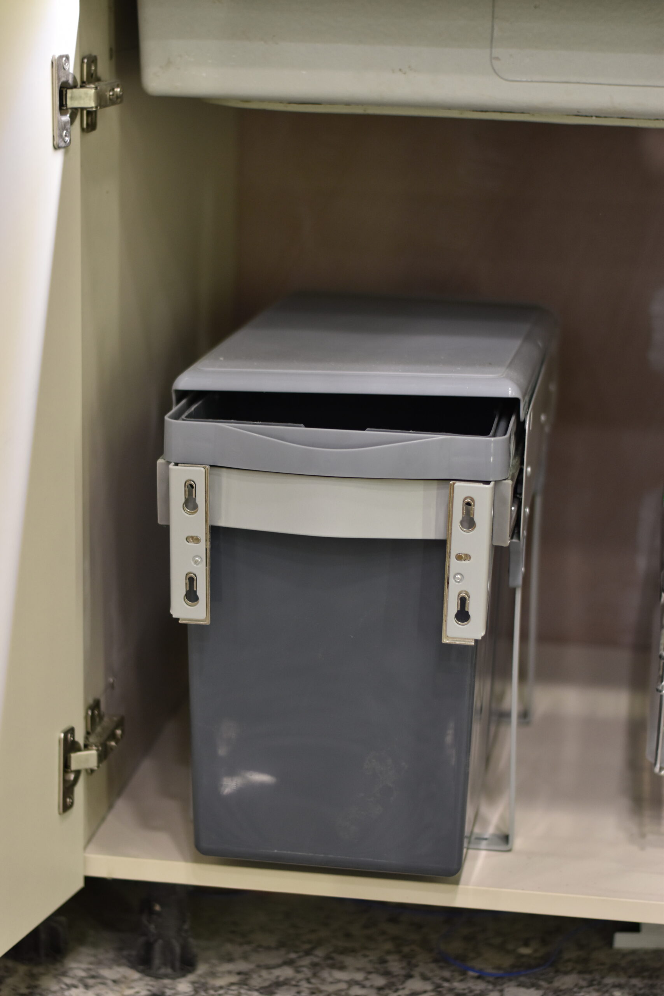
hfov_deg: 18.2
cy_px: 498
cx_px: 332
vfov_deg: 27.0
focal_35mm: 75
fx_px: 2075
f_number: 1.8
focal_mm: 50
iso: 400
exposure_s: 1/125
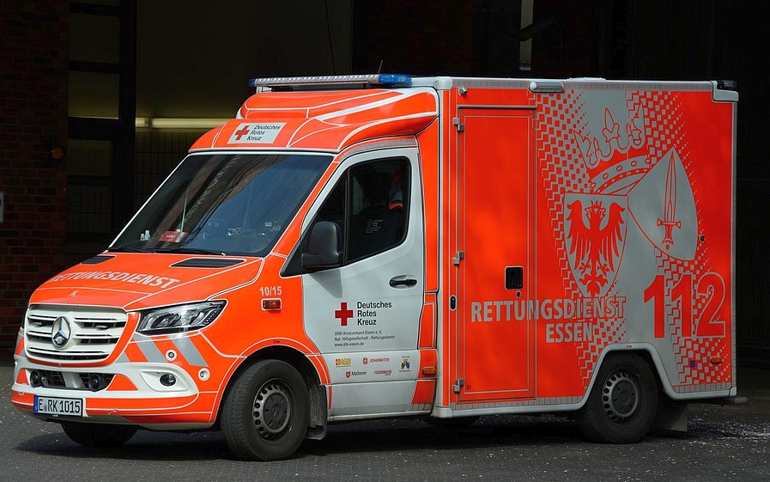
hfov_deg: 15.1
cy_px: 252
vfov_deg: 9.5
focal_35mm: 138
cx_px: 385
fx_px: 2896
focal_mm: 135
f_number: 7.1
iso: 100
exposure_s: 1/200
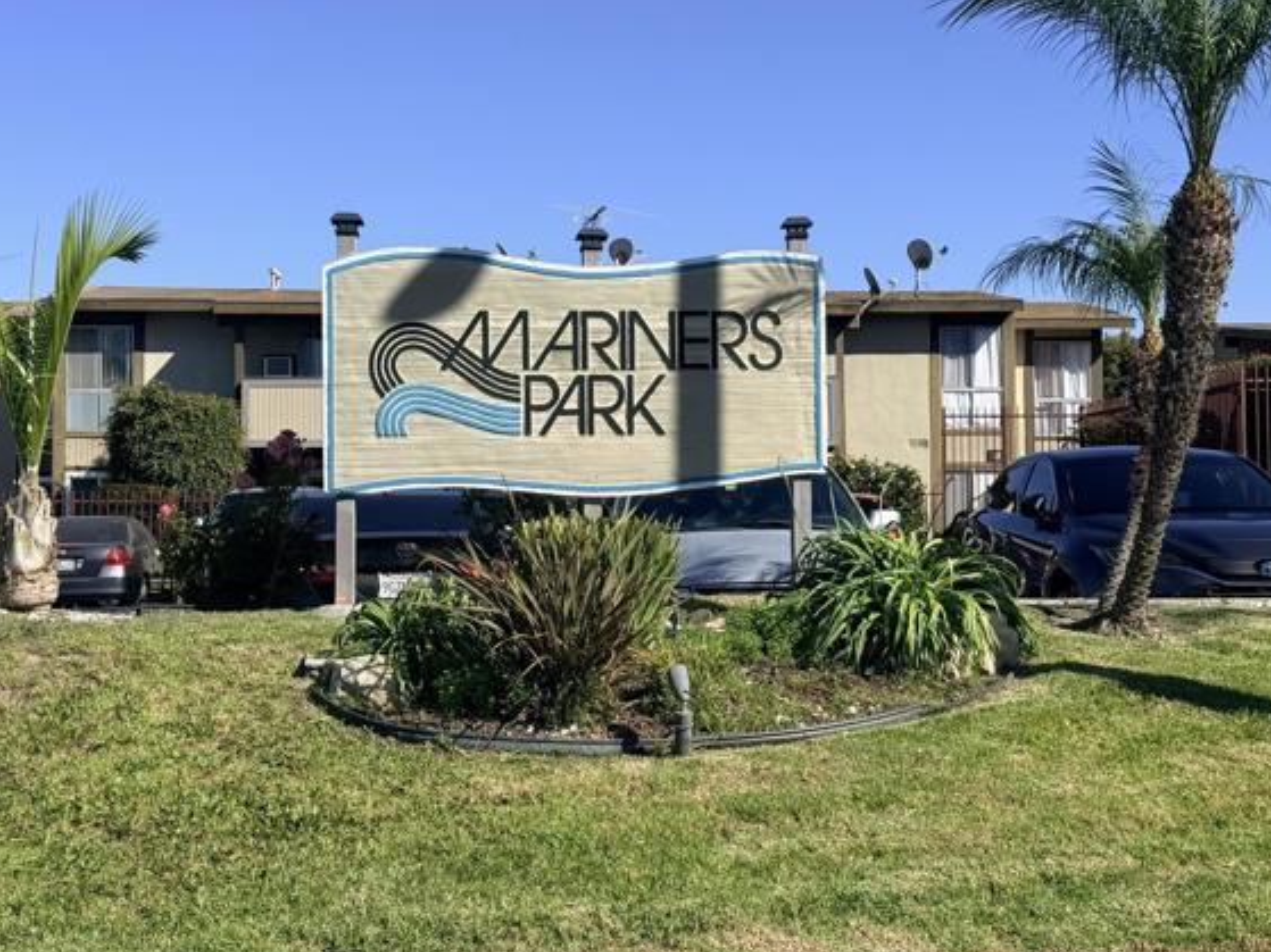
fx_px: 2019
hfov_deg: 34.9
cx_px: 653
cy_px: 432
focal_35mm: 55
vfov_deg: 26.5
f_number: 1.78
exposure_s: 1/7143
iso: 100
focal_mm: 6.76
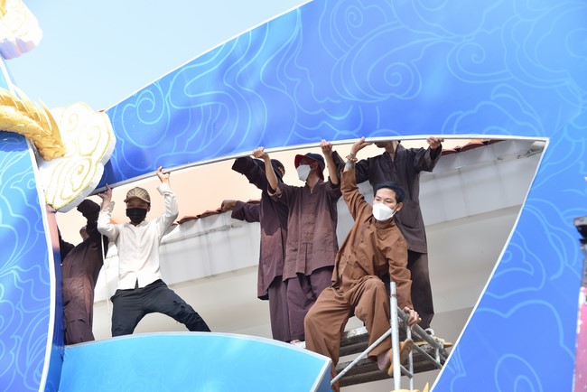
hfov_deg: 34.5
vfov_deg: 23.4
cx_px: 294
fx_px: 946
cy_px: 196
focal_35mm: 58
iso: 125
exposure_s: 1/125
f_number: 4.5
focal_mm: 58
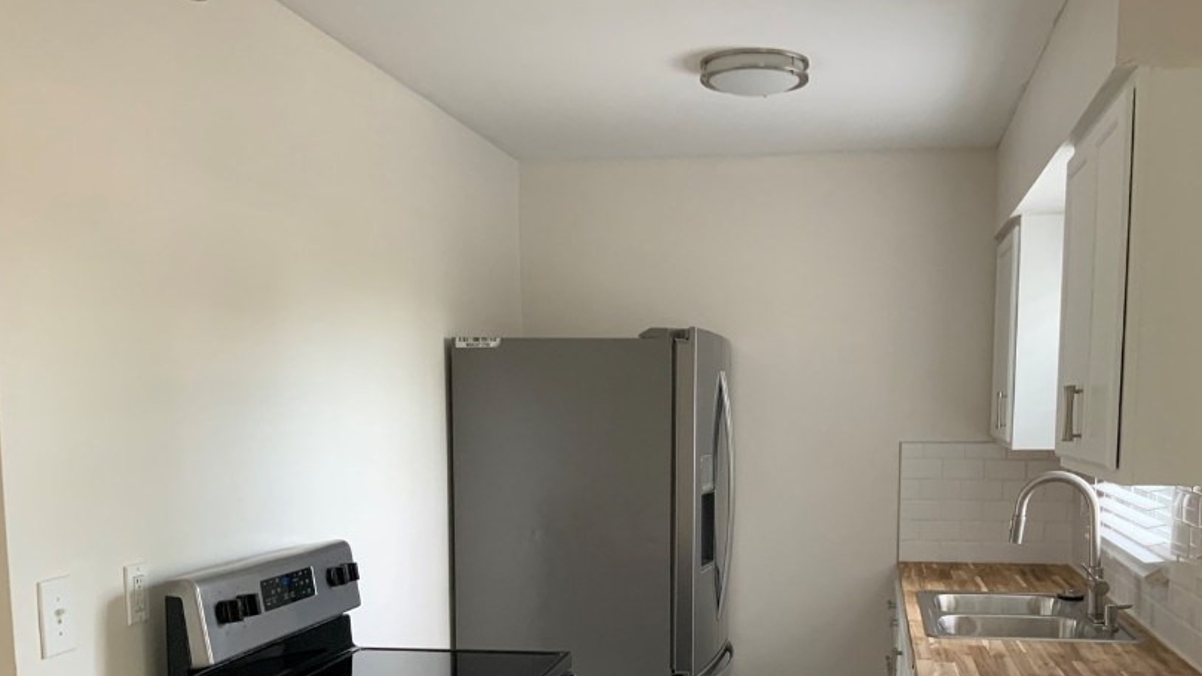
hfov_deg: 50.3
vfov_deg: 29.0
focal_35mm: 40
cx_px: 700
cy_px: 554
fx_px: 1275
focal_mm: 3
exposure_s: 1/60
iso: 100
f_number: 1.8
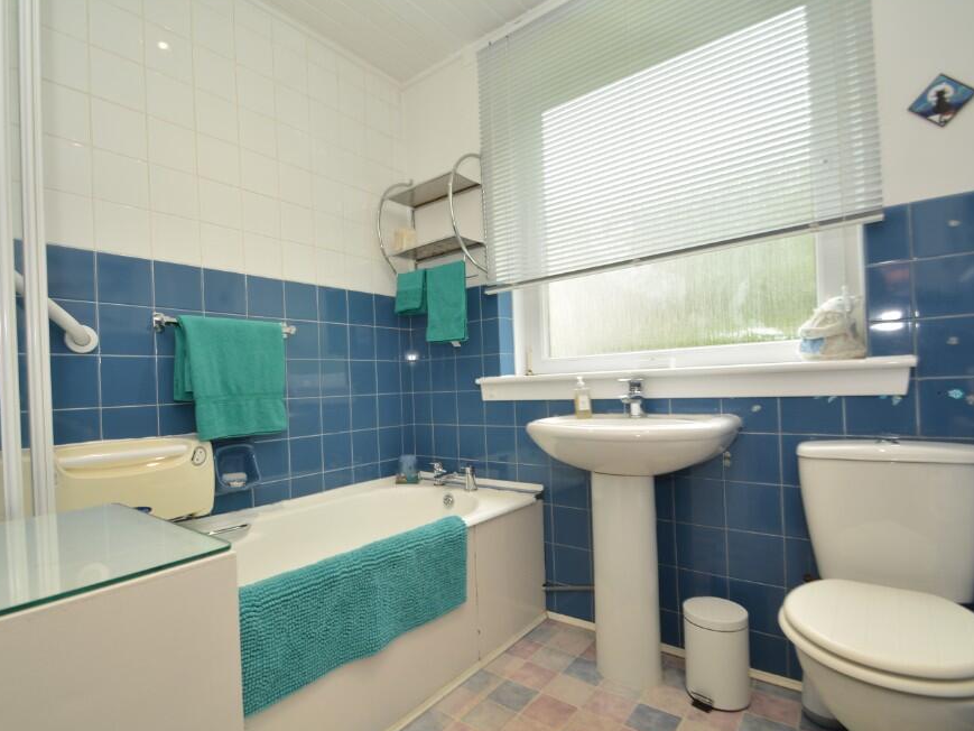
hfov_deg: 90.8
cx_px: 443
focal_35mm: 17
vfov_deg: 74.7
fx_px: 478
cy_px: 370
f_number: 6.3
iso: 100
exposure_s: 1/15
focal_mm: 10
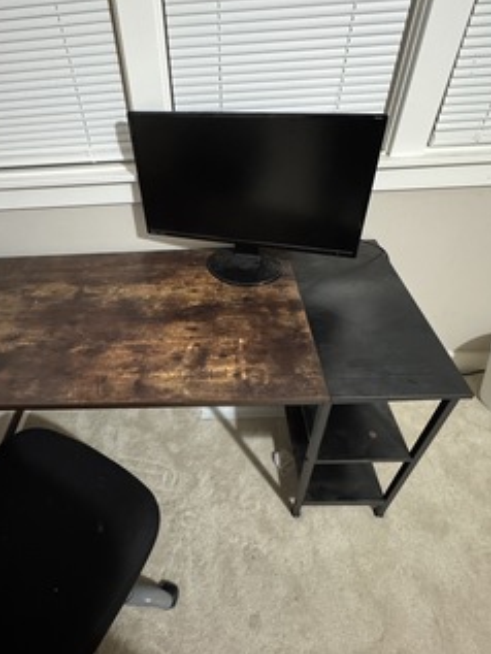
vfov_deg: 81.3
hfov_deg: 65.3
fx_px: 378
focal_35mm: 20
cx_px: 194
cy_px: 284
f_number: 2.2
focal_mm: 2.22
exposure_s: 1/30
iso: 1250
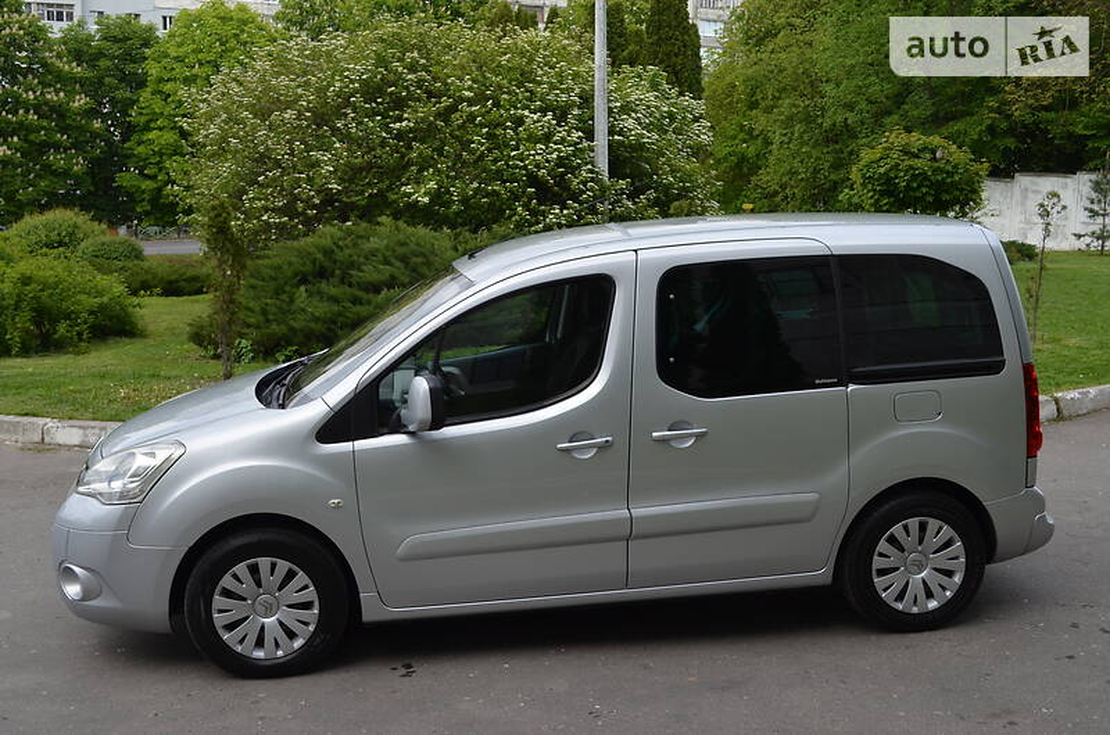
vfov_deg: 31.8
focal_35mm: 42
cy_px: 368
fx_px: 1292
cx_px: 555
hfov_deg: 46.5
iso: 200
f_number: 7.1
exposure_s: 1/200
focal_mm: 28
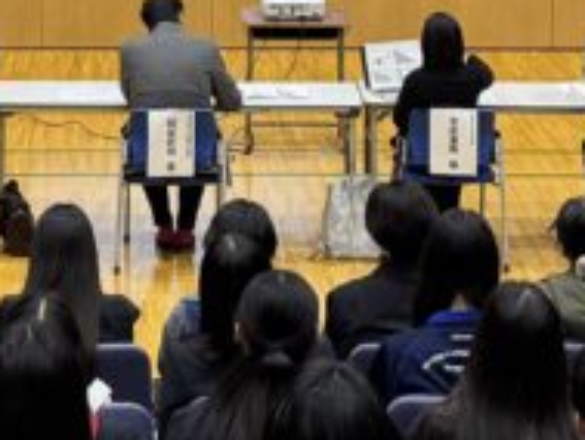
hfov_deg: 15.1
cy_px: -276
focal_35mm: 130
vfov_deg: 10.9
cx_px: 170
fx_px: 2198
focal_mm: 6.76
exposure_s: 1/79
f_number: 1.78
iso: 200
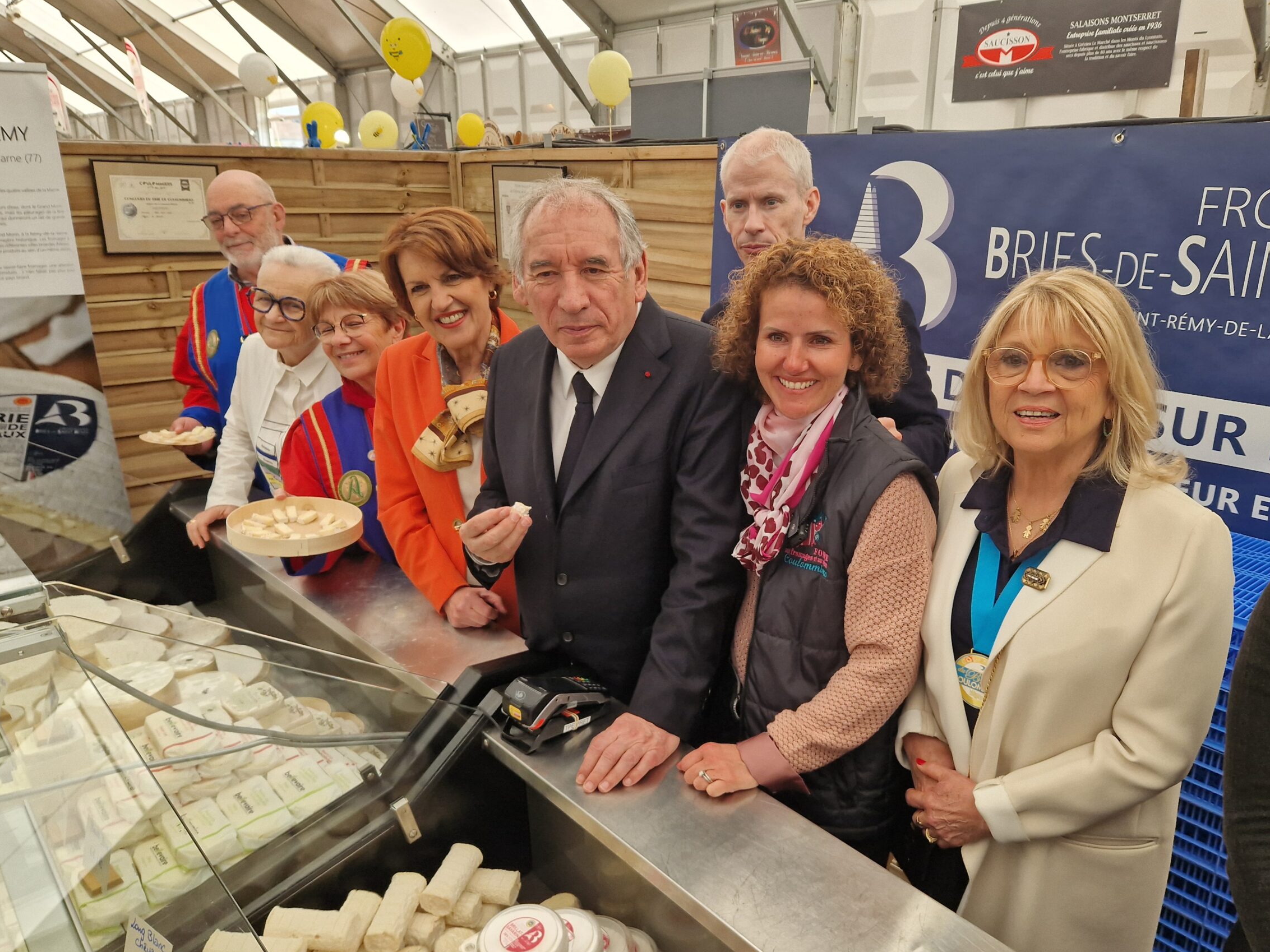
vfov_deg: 52.9
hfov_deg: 67.3
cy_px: 535
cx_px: 672
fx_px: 954
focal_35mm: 26
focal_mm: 5.4
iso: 50
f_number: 1.8
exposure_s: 1/180
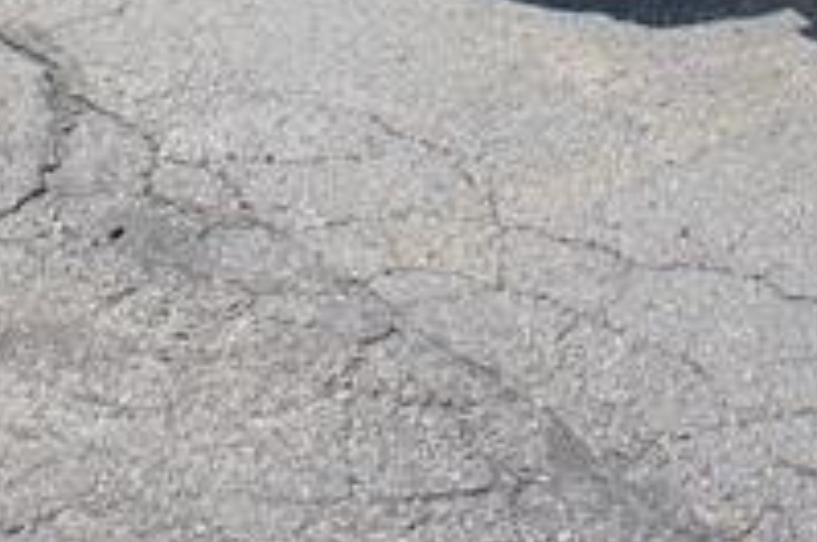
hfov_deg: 14.8
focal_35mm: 139
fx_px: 3149
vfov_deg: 9.1
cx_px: 517
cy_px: -634
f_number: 11
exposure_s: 1/125
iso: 200
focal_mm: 18
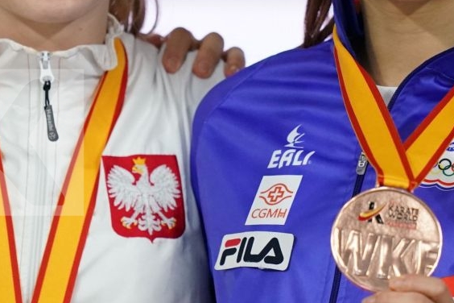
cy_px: 143
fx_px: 16103
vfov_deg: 1.1
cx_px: 282
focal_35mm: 1277
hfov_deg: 1.6
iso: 3200
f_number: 2.8
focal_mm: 400
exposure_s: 1/500
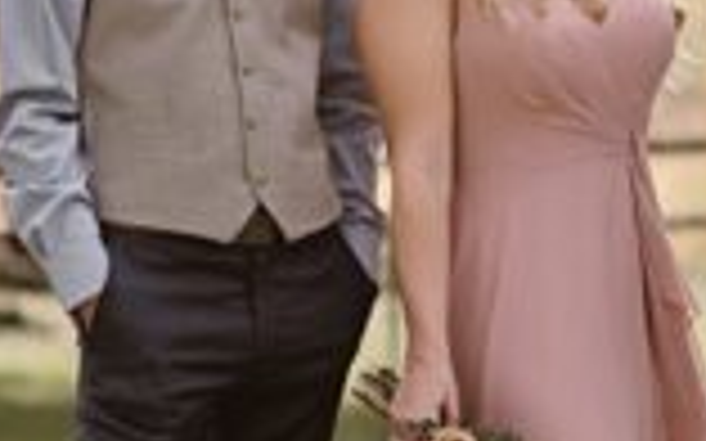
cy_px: -482
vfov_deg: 2.3
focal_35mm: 564
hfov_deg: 3.7
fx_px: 10848
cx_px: 1201
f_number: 2.2
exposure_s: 1/1250
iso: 200
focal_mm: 85
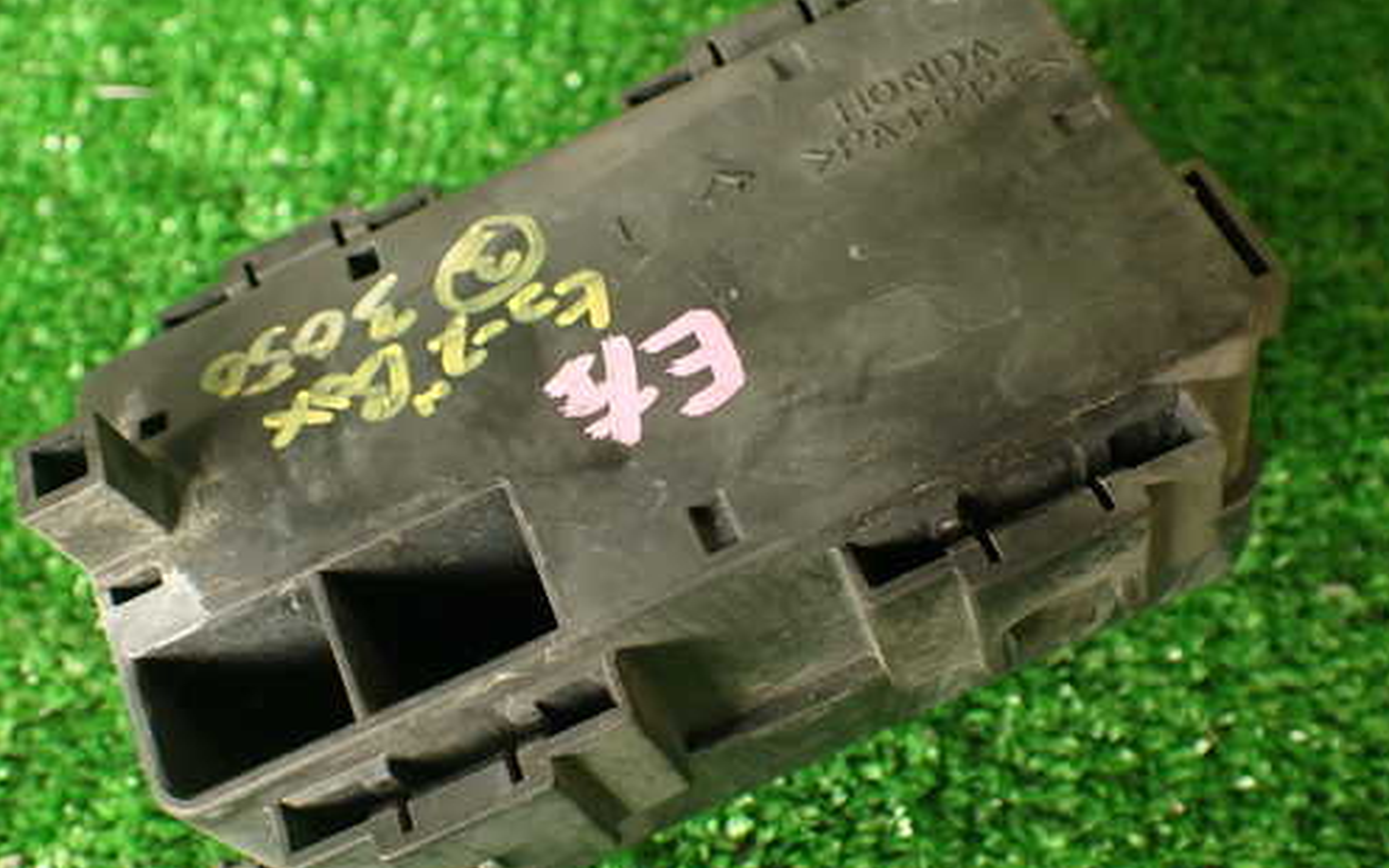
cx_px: 655
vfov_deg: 31.2
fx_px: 1552
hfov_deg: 48.2
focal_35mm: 41
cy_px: 465
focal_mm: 5.79
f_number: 2.4
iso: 160
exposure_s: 1/60
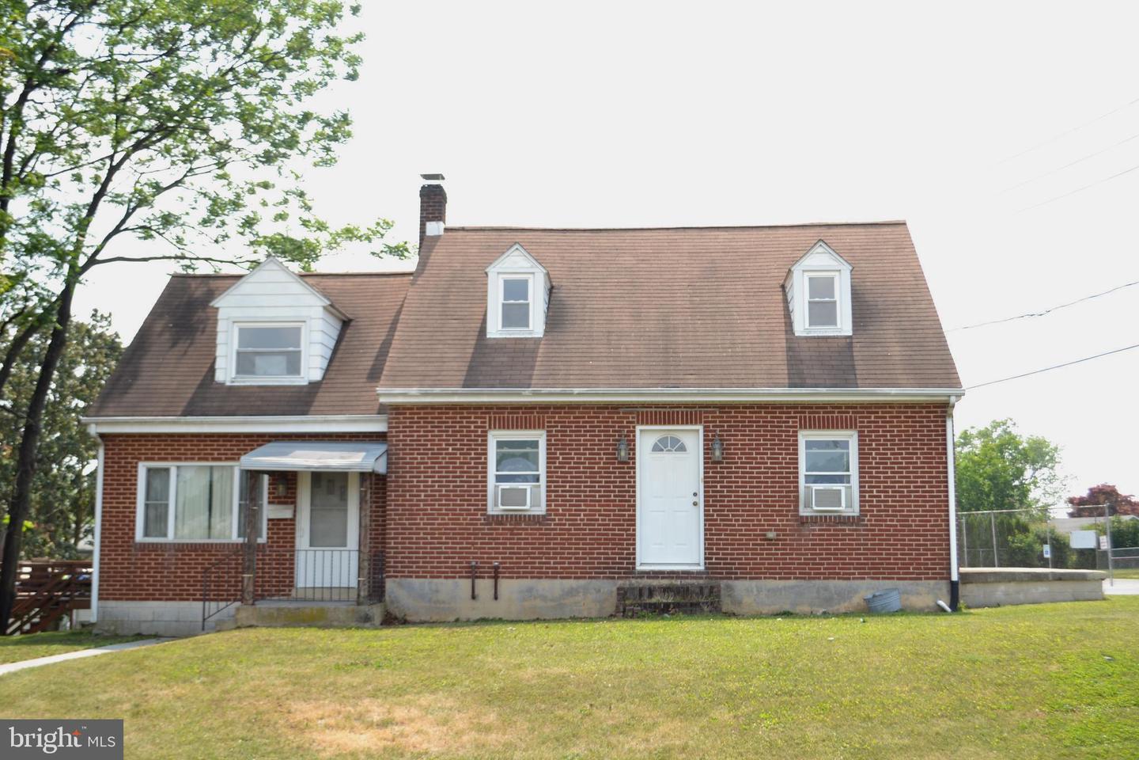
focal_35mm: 39
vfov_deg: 34.2
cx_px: 570
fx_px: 1234
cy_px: 380
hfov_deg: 49.6
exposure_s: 1/200
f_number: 4.2
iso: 100
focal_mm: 26
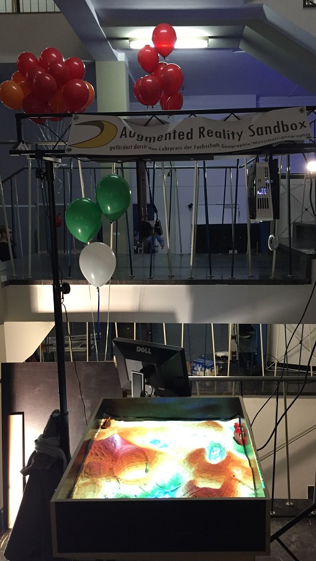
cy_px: 296
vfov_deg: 58.0
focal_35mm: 34
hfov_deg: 34.6
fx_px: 506
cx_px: 186
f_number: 2.2
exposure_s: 1/33
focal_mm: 4.15
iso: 200
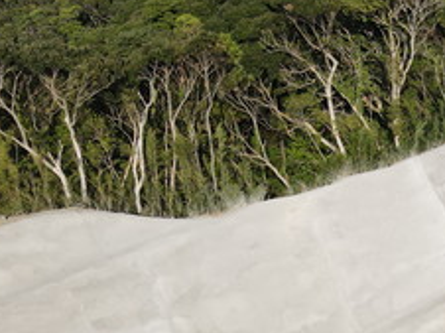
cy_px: 396
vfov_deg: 20.3
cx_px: 412
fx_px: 873
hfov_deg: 27.4
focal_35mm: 68
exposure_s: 1/640
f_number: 2.8
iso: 100
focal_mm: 4.5
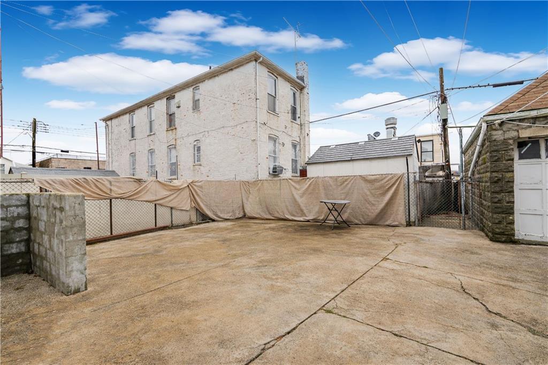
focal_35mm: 16
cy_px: 182
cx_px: 274
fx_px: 243
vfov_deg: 73.7
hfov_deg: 96.8
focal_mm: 16
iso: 100
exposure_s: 1/125
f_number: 8
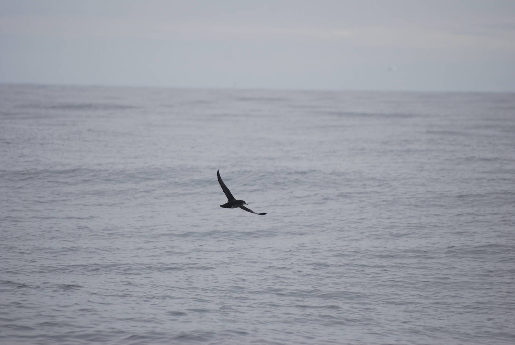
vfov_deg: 3.8
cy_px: 172
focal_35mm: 360
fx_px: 5156
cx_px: 258
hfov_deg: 5.7
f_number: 5.3
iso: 200
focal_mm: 240
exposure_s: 1/1000
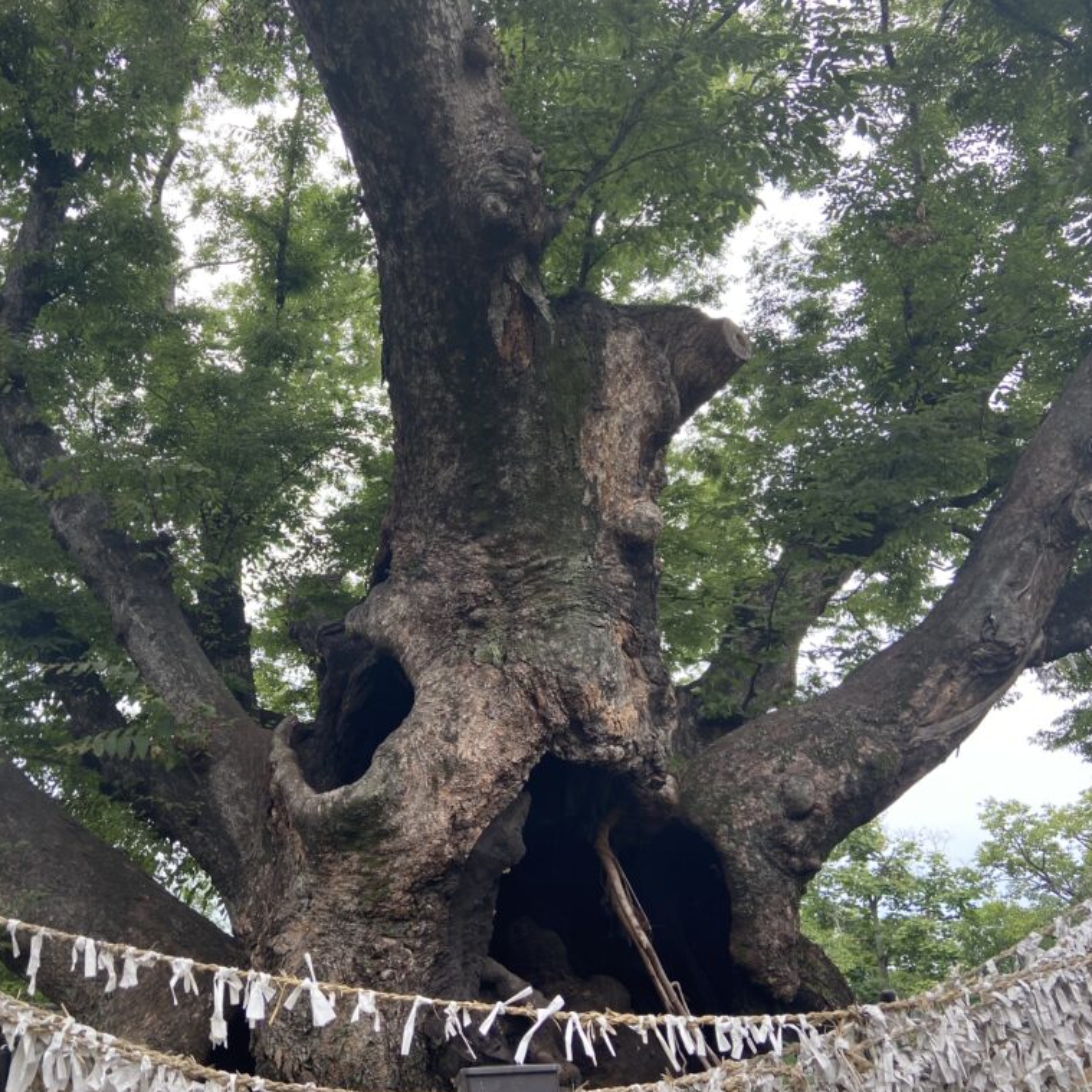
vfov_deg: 52.5
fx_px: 1106
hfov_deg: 51.6
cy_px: 551
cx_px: 364
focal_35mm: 31
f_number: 1.8
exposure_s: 1/171
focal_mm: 4.25
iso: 32
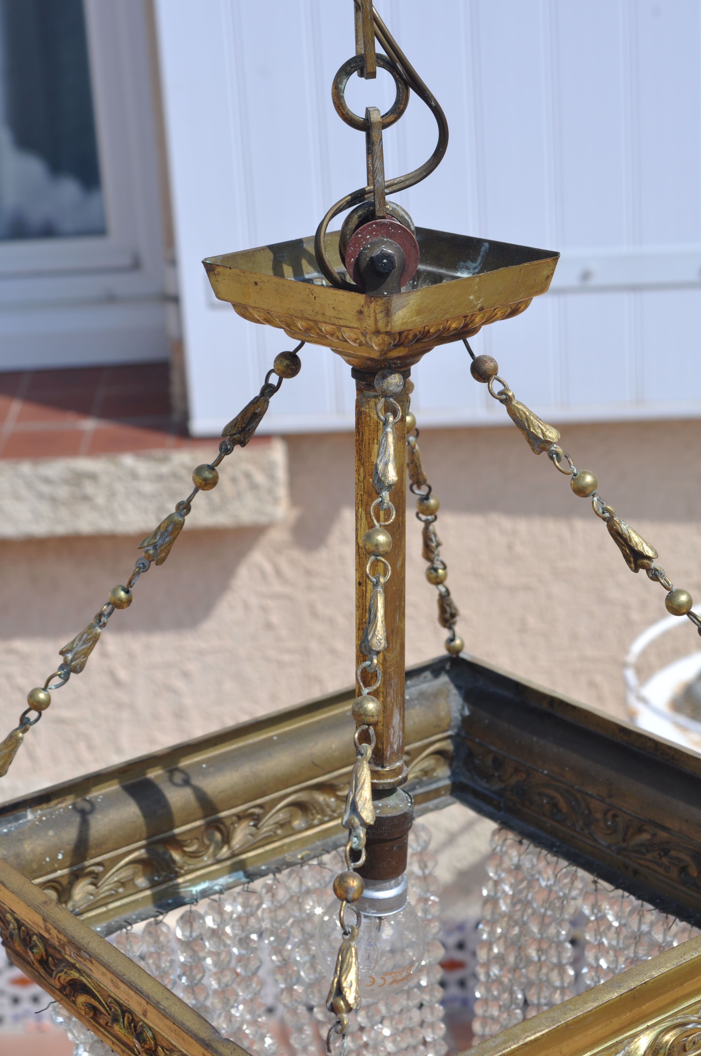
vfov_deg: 28.1
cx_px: 350
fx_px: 2108
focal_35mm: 72
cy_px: 528
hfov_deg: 18.9
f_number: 9
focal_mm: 48
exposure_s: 1/320
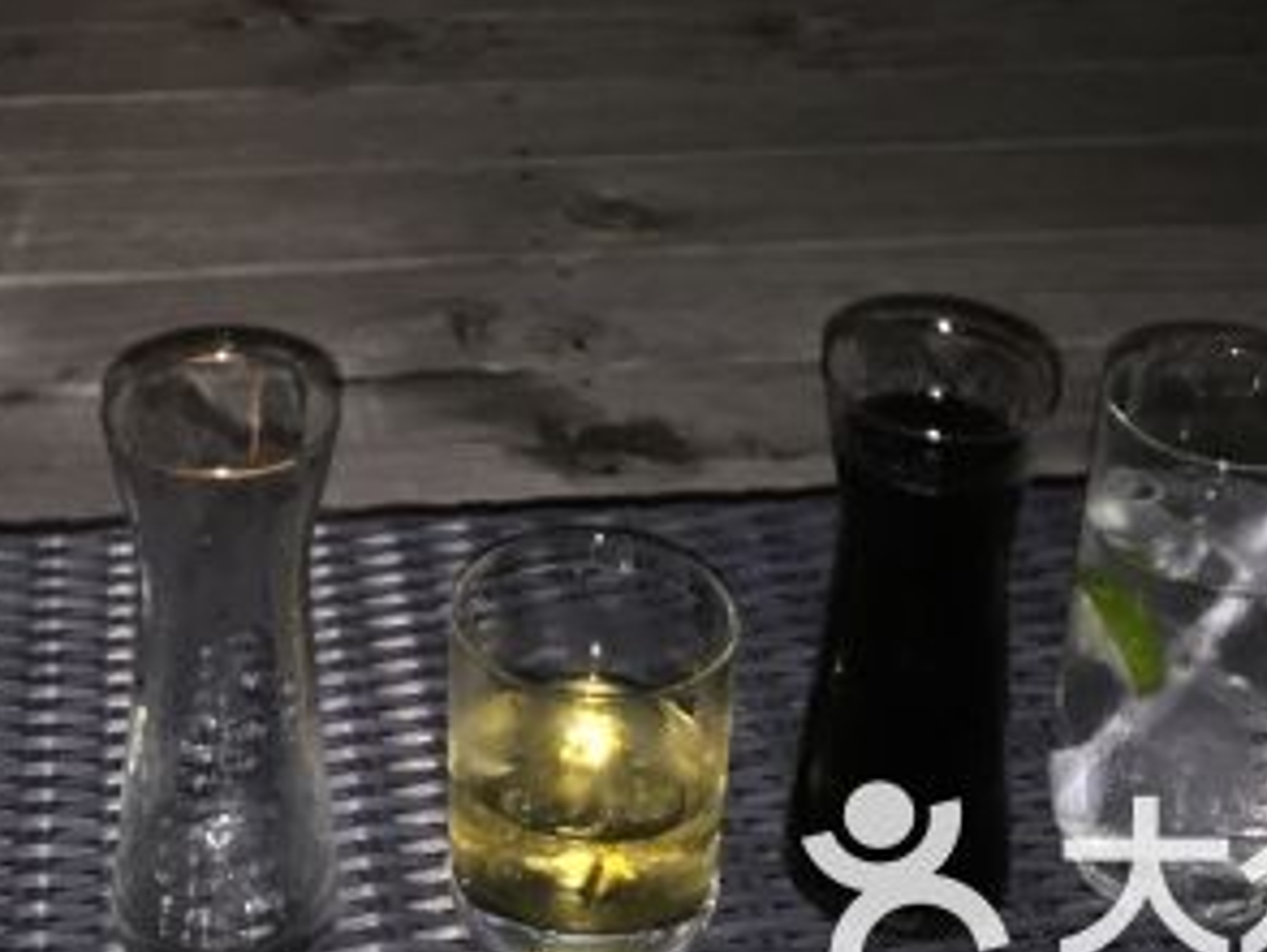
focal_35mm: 69
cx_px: 375
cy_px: -24
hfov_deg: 27.9
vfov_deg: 20.6
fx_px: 2528
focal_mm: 4.15
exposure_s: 1/17
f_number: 2.2
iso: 100
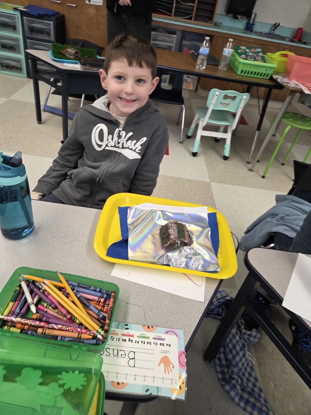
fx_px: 276
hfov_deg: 58.9
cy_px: 208
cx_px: 156
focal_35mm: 23
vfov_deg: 73.9
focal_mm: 5.4
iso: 200
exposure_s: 1/120
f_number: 1.8
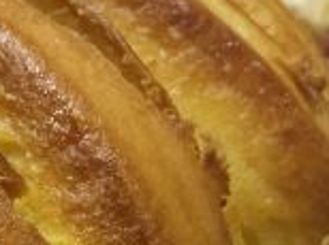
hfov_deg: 14.4
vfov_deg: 11.0
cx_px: -85
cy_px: 295
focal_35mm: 132
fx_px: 1253
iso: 50
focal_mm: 4.15
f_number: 2.2
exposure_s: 1/33
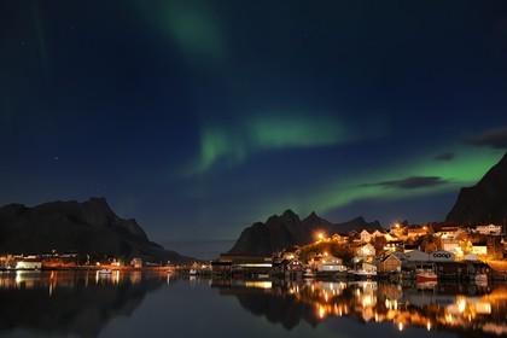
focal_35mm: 42
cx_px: 254
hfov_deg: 46.4
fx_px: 591
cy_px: 169
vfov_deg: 31.9
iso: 400
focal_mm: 42
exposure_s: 13
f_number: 4
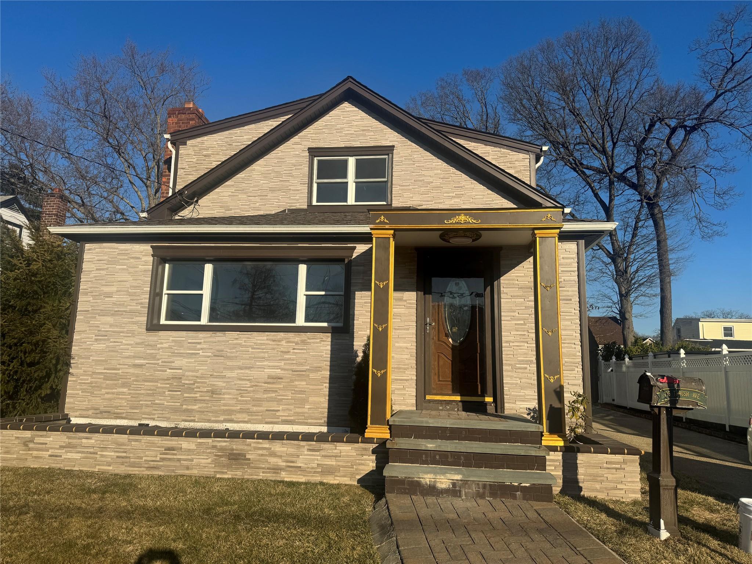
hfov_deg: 71.6
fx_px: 521
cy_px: 282
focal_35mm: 24
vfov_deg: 56.8
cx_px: 376
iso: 80
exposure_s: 1/5348
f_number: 1.78
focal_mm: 6.76
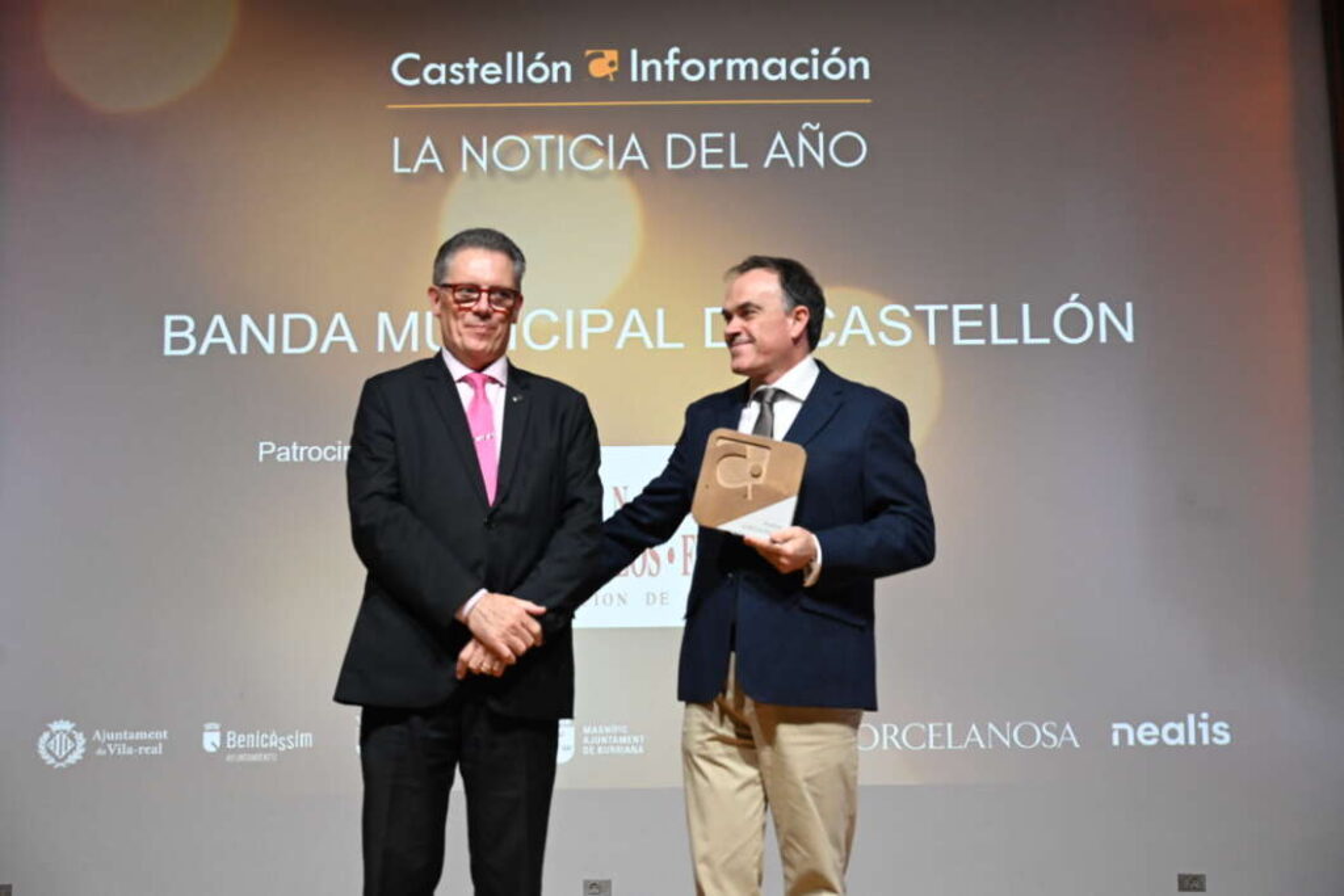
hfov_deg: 36.2
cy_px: 448
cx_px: 672
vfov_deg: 24.6
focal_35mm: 55
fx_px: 2053
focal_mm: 55
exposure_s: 1/320
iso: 3200
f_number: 4
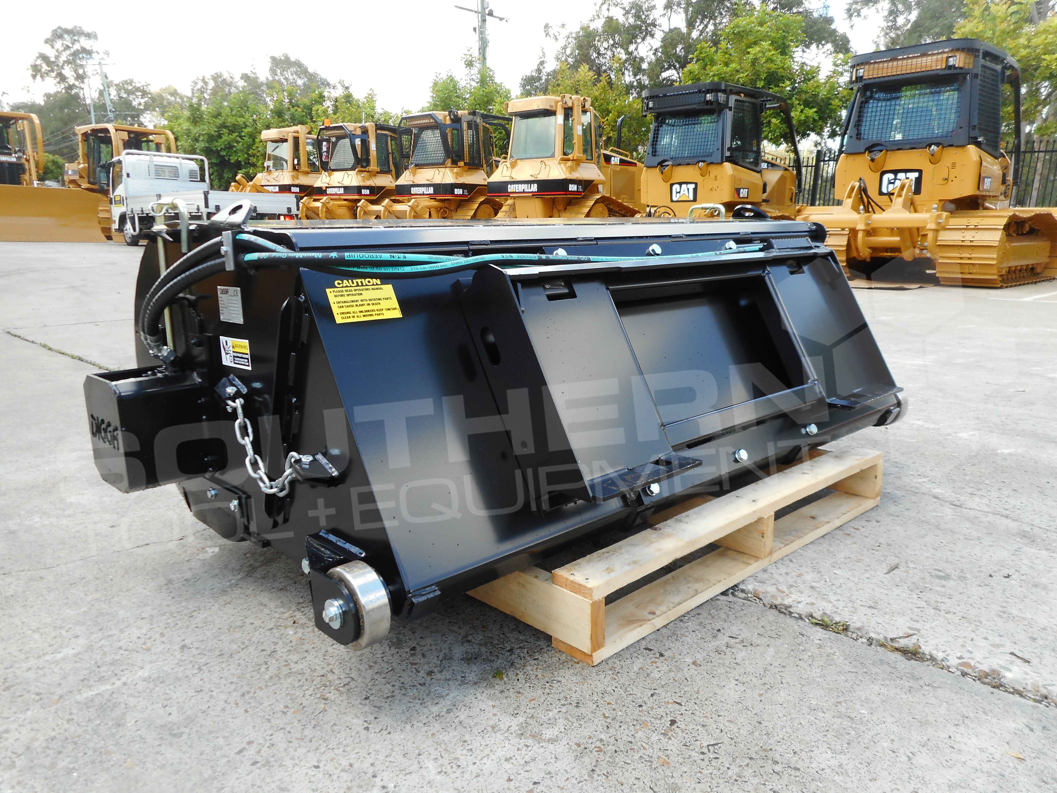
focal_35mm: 25
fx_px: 763
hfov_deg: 69.4
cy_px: 396
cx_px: 528
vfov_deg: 54.9
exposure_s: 1/125
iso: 80
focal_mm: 4.5
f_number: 3.7
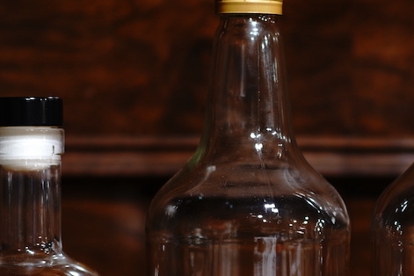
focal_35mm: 175
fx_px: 2012
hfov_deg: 11.7
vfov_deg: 7.8
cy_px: 252
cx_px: 352
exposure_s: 1/30
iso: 100
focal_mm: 55
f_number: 1.8
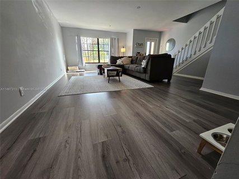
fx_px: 90
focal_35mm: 13
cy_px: 90
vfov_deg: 89.9
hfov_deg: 106.2
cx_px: 120
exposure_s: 1/60
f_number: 2.2
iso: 80
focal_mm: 1.74
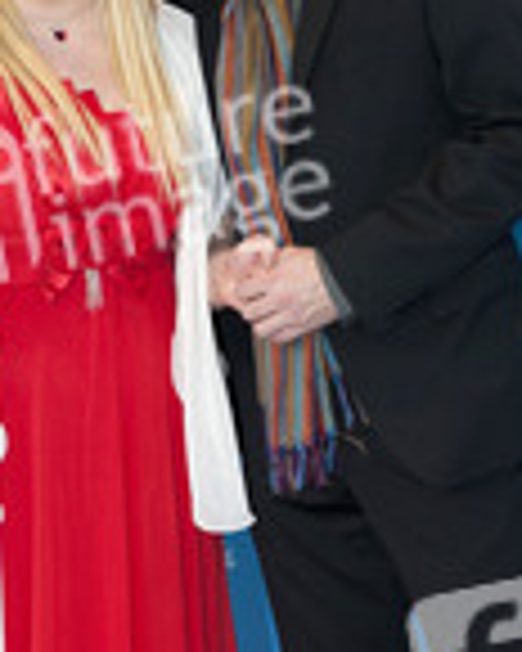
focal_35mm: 161
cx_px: 232
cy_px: 418
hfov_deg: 9.6
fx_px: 3109
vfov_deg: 12.0
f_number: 4.5
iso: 800
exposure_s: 1/320
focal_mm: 62
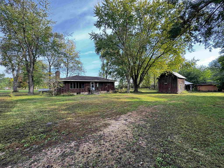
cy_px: 84
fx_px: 91
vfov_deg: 85.7
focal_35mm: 14
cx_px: 112
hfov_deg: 102.1
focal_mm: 2.22
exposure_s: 1/99
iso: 50
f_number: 2.2
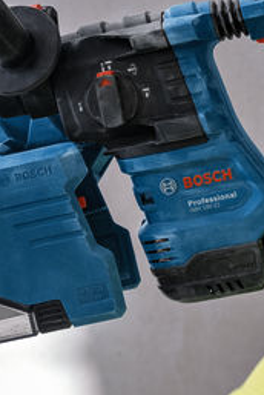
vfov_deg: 23.2
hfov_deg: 15.5
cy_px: 119
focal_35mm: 87
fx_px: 954
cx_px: 244
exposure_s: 1/400
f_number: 4
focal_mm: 28
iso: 640
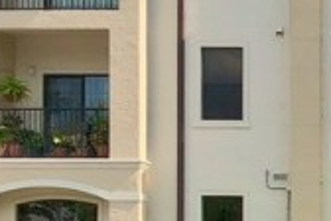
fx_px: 1636
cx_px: 569
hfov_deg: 10.9
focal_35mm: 178
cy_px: 284
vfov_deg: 7.6
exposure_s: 1/1263
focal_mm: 4
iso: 20
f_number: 1.8
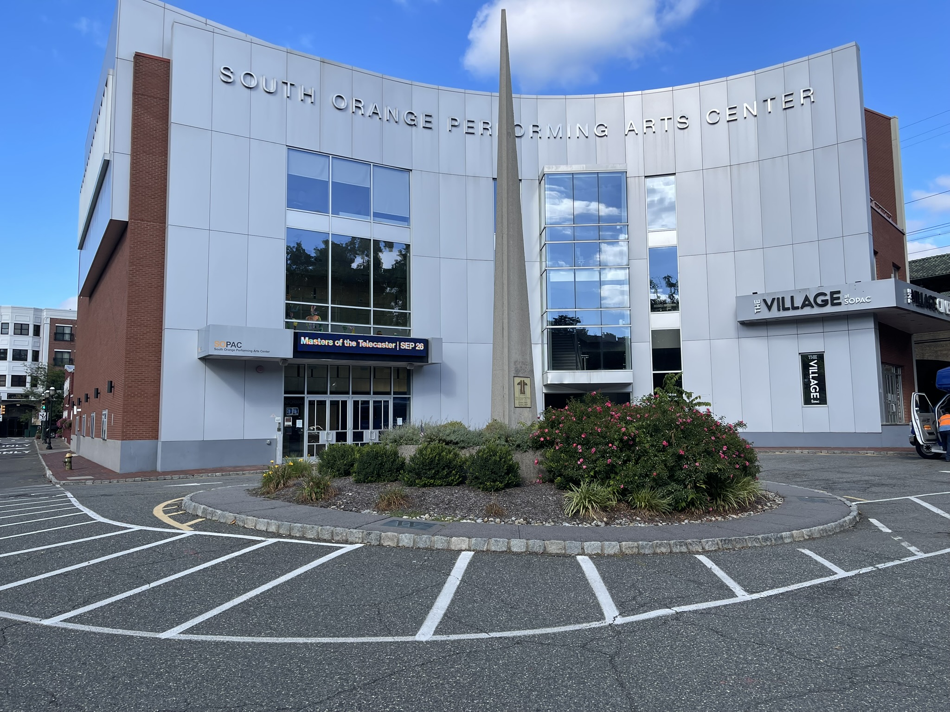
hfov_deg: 69.4
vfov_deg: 54.9
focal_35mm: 25
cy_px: 356
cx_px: 475
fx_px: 686
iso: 32
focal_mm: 5.1
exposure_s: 1/2660
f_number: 1.6
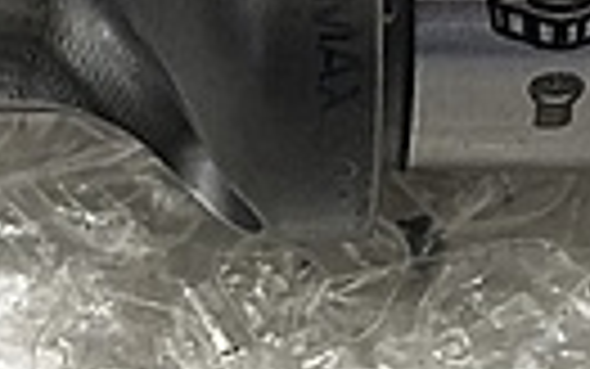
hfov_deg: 14.4
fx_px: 2333
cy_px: -58
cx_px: 176
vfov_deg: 9.0
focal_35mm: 145
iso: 40
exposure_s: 1/24
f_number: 1.8
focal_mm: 3.99
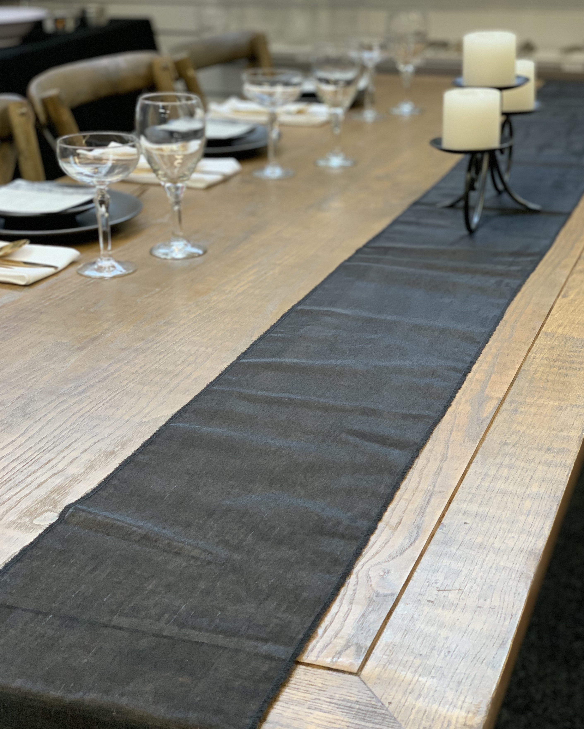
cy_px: 413
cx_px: 303
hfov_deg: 26.2
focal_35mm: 58
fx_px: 1253
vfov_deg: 32.4
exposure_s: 1/50
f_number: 2.4
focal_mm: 6
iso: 160
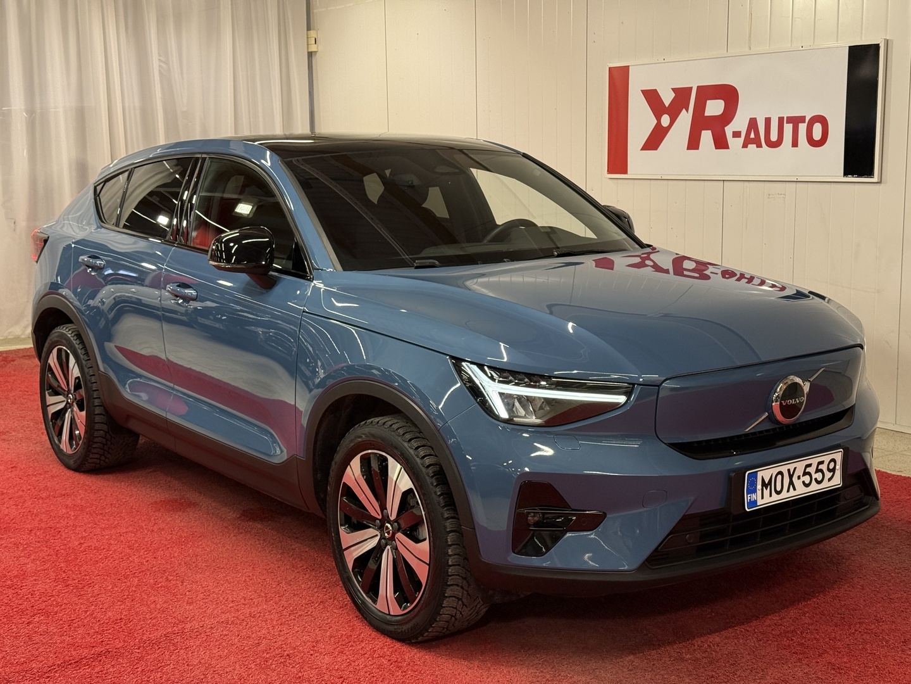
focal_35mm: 48
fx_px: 1263
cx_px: 456
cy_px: 342
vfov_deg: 30.3
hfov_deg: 39.7
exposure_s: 1/117
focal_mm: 6.76
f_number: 1.78
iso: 200
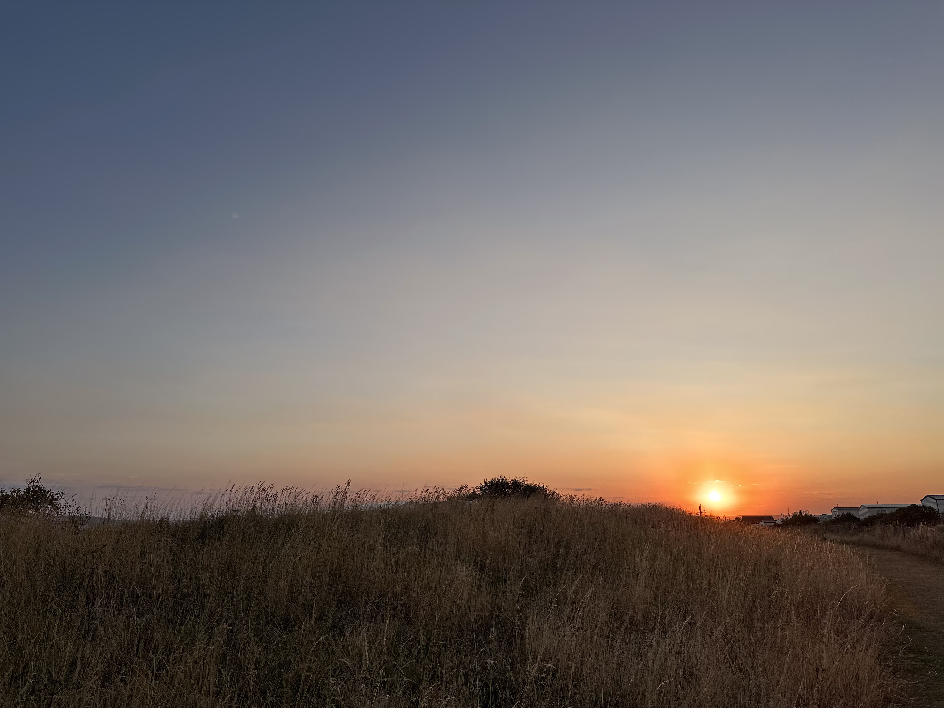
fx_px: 654
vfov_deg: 56.8
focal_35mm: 24
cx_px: 472
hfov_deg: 71.6
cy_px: 354
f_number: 1.78
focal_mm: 6.86
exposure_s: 1/1029
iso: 80
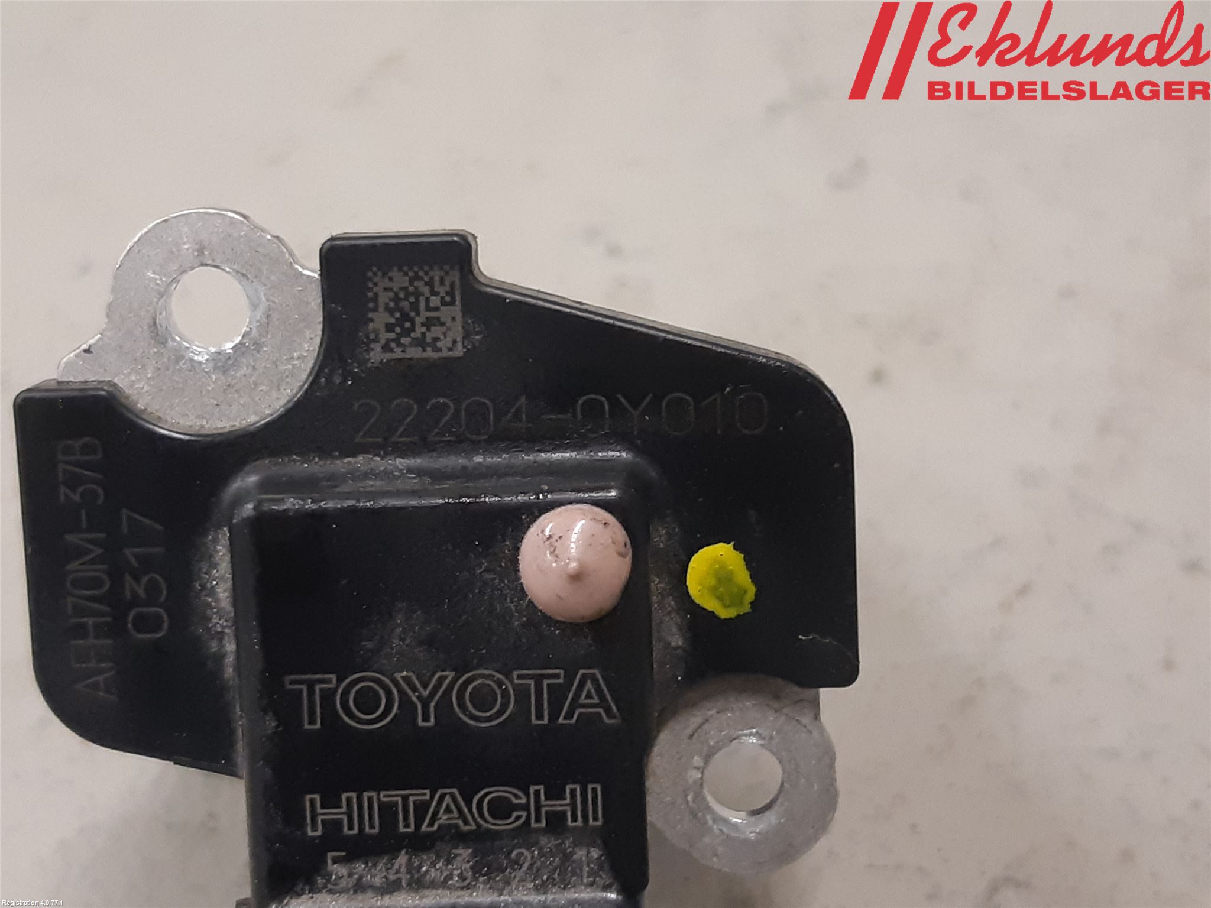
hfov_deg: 67.3
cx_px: 606
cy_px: 454
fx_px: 910
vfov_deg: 53.1
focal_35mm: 26
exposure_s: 1/50
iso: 160
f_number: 1.7
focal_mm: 3.93
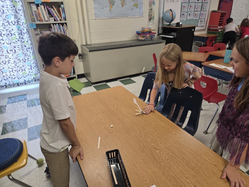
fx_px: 165
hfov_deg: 73.9
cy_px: 94
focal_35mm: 23
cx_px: 124
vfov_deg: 58.9
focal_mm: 5.4
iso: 200
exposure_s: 1/120
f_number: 1.8
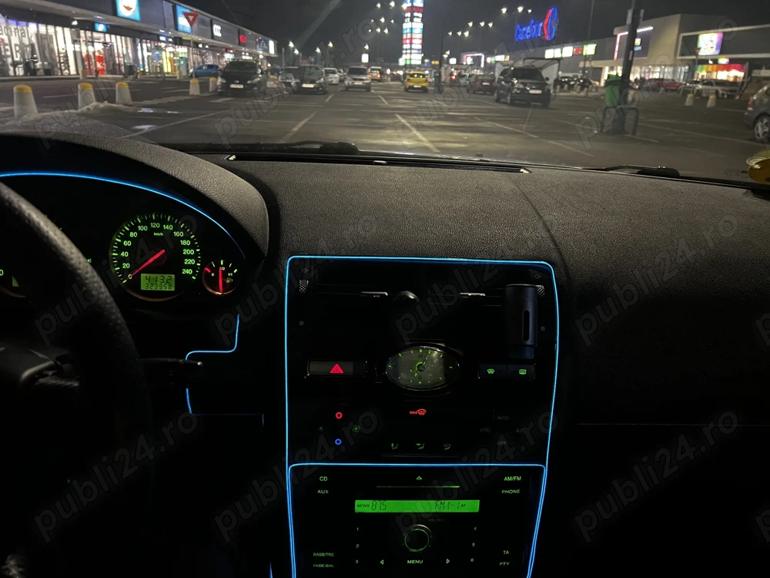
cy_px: 289
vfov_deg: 53.1
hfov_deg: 67.3
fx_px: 578
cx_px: 385
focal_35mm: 26
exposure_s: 1/30
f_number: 1.5
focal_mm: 5.7
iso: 1000
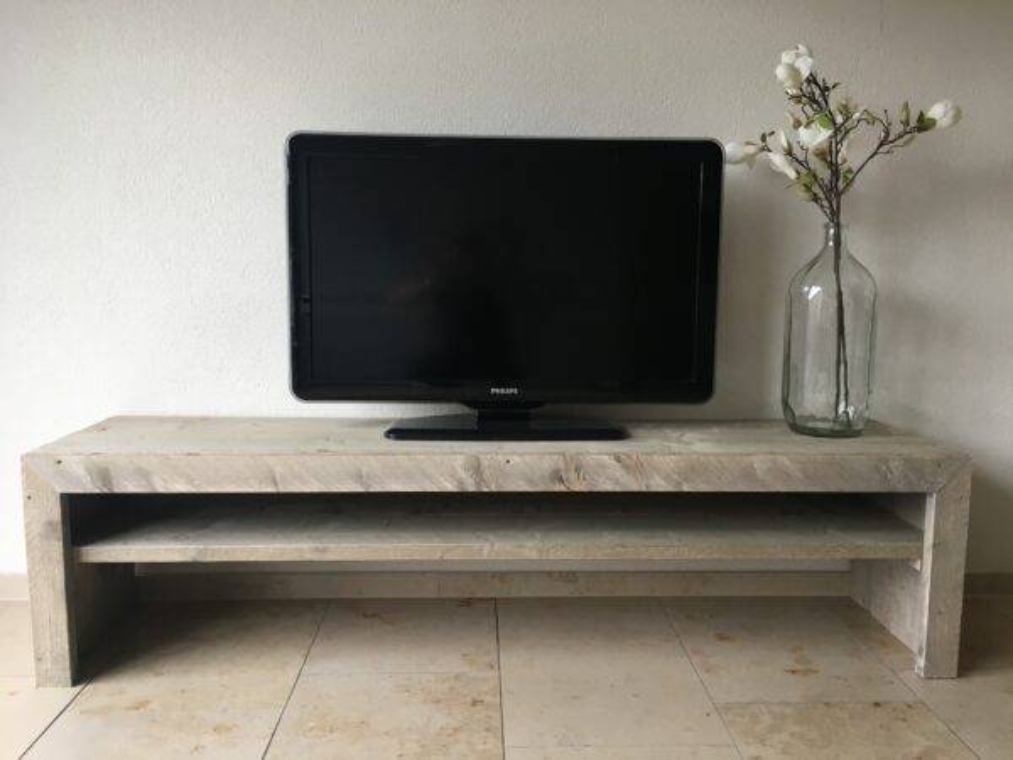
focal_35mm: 29
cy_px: 380
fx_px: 849
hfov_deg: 61.7
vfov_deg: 48.2
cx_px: 506
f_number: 2.2
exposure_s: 1/33
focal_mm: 4.15
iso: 80
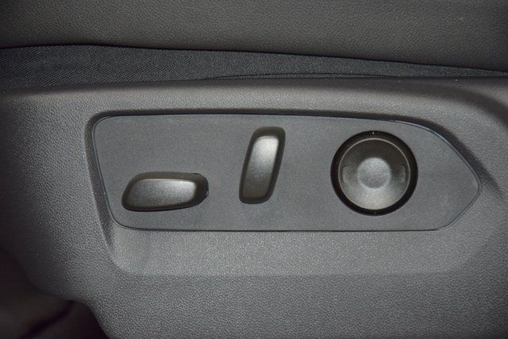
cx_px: 254
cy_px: 170
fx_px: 1482
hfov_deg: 19.5
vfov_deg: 13.0
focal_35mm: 105
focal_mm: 70
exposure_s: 1/125
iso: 1600
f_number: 4.5
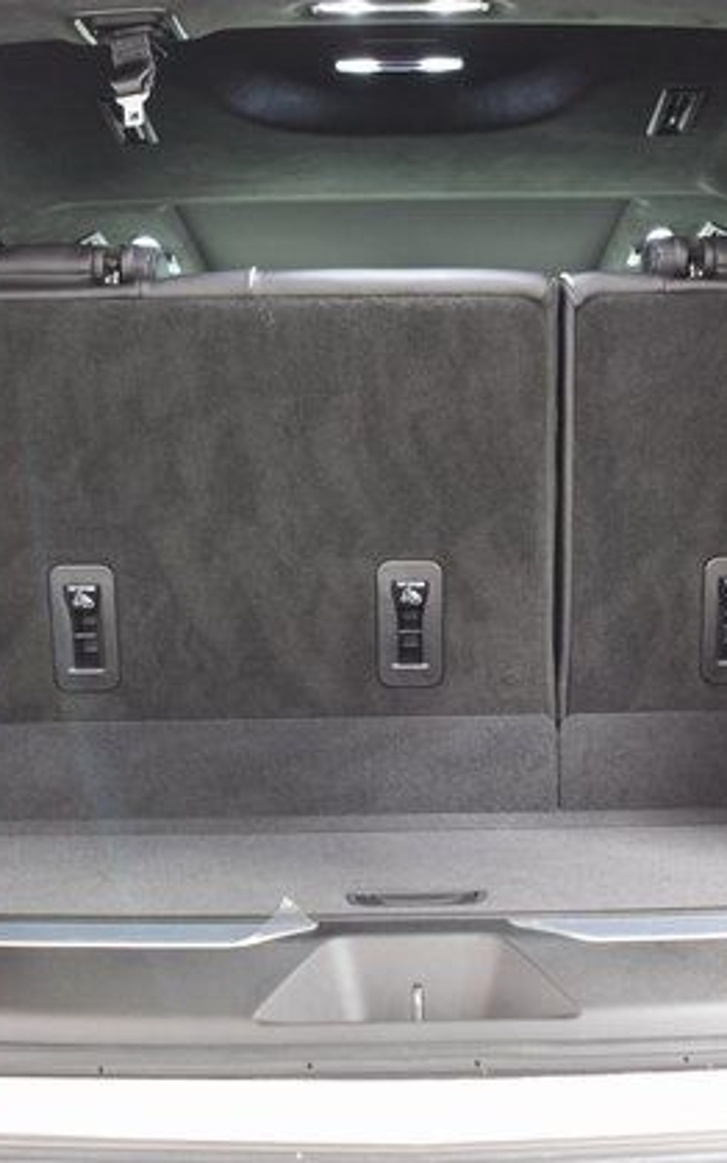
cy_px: 590
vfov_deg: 36.3
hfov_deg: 23.1
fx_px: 1775
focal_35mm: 56
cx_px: 408
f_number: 2.8
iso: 1600
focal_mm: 24
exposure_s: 1/13
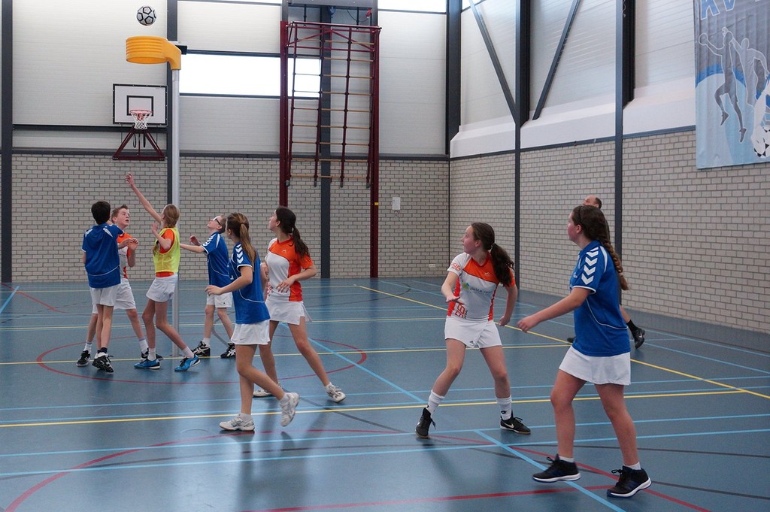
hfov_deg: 53.2
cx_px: 385
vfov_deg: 36.8
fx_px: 769
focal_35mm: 36
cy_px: 256
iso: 1250
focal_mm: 24
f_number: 3.5
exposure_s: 1/250
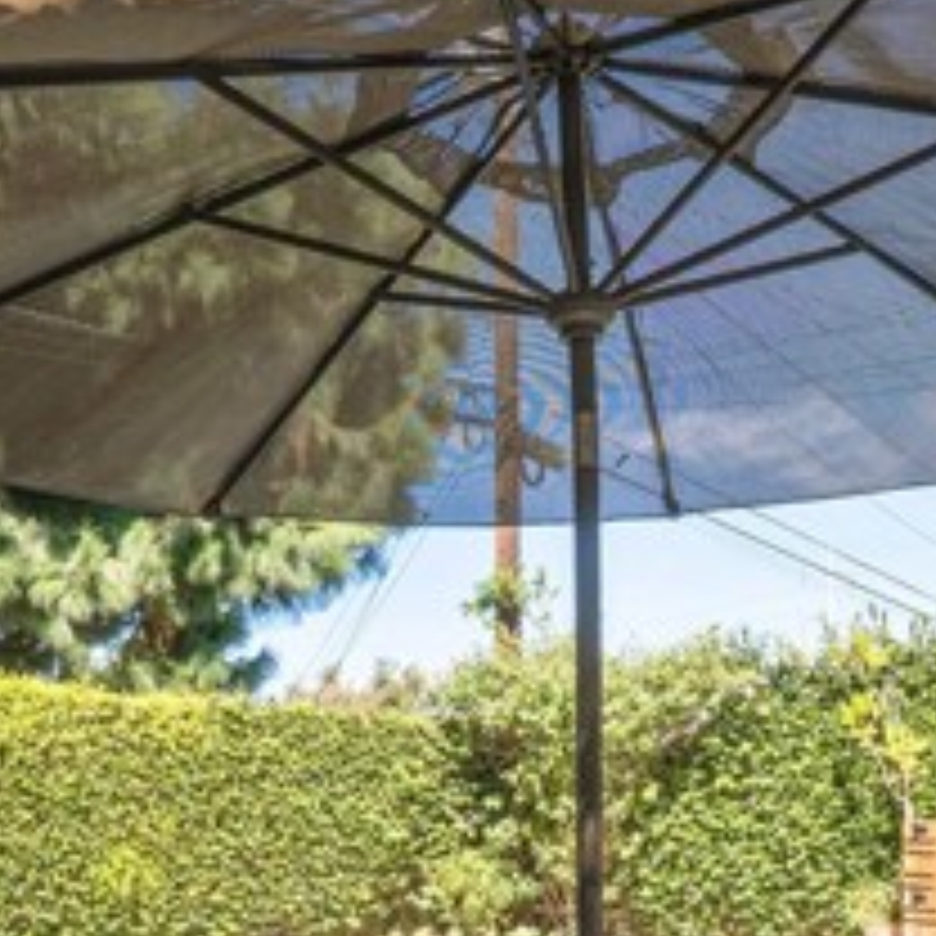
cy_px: 821
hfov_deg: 36.0
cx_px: 540
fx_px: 1438
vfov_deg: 34.3
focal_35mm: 47
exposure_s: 1/160
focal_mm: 18
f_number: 14
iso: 125
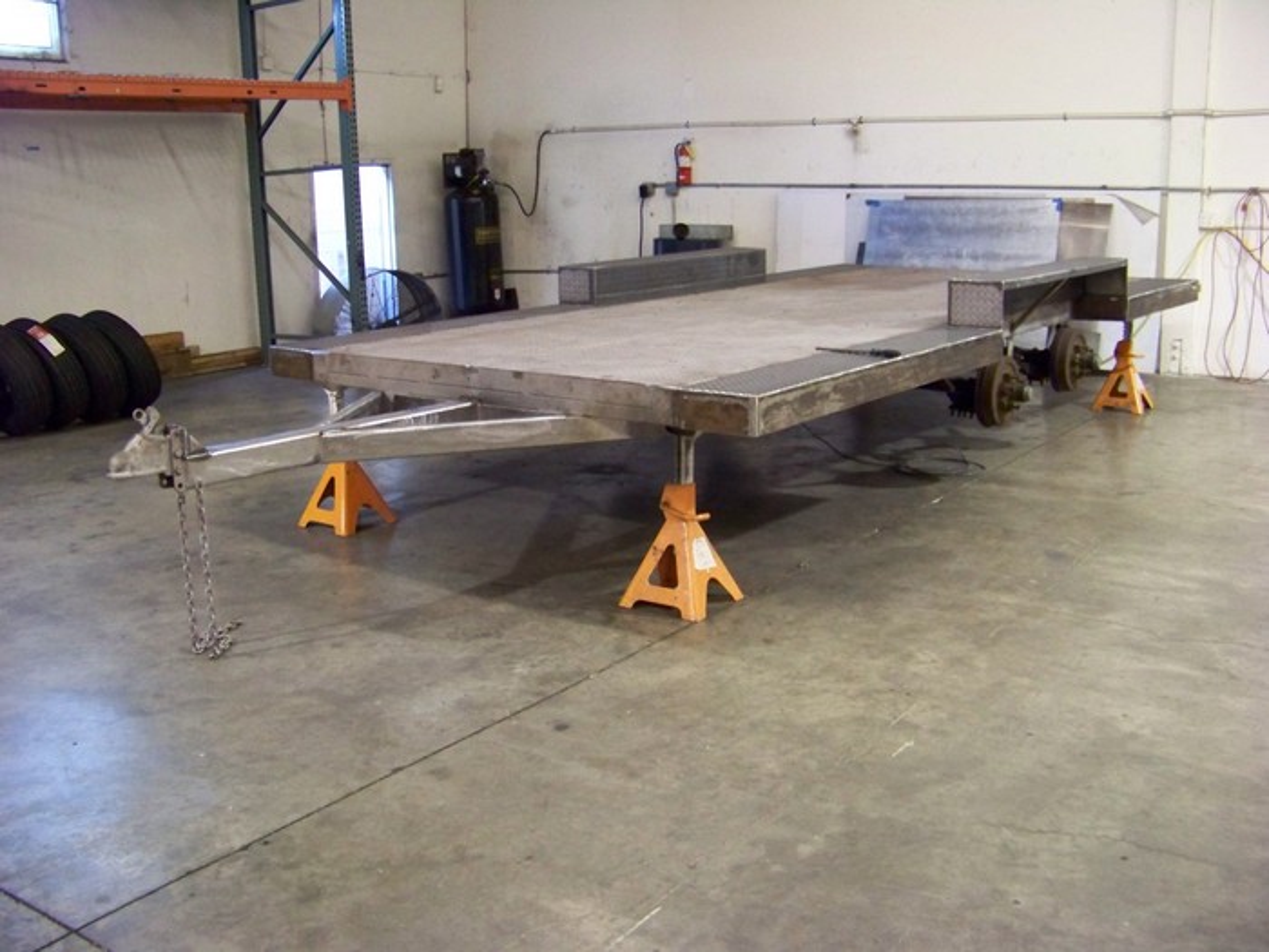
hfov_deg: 51.4
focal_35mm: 36
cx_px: 634
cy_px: 476
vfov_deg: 39.7
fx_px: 1320
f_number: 2.8
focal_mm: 5.85
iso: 400
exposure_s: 1/25
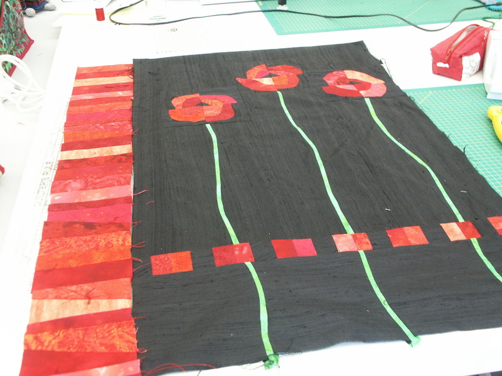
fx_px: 566
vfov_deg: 36.8
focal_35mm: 39
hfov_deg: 47.9
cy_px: 188
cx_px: 251
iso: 200
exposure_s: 1/30
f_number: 2.8
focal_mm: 10.11
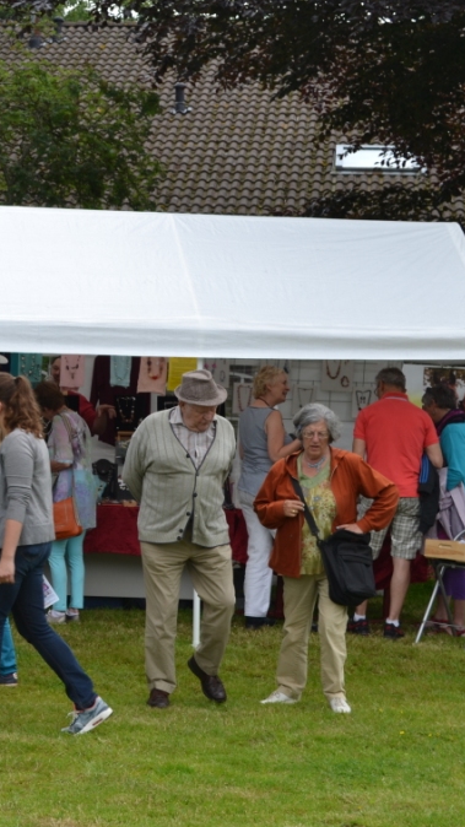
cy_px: 413
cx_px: -59
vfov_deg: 24.7
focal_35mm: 86
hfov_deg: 13.7
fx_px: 1886
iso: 100
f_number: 6.3
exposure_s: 1/160
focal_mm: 36
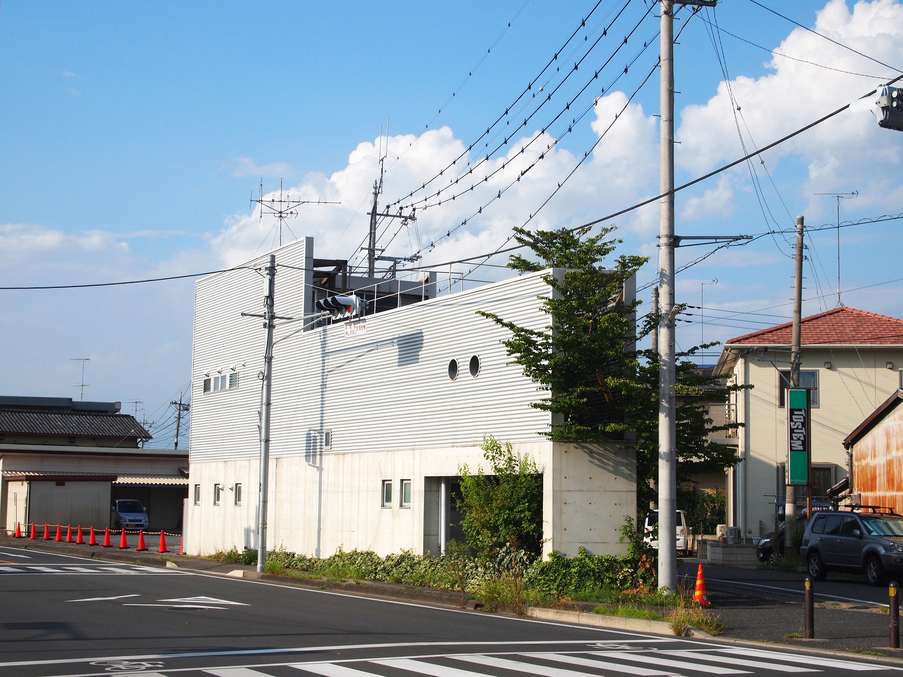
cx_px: 452
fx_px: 1513
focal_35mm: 58
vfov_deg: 25.2
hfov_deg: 33.2
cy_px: 338
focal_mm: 29
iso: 200
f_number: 11
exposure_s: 1/400
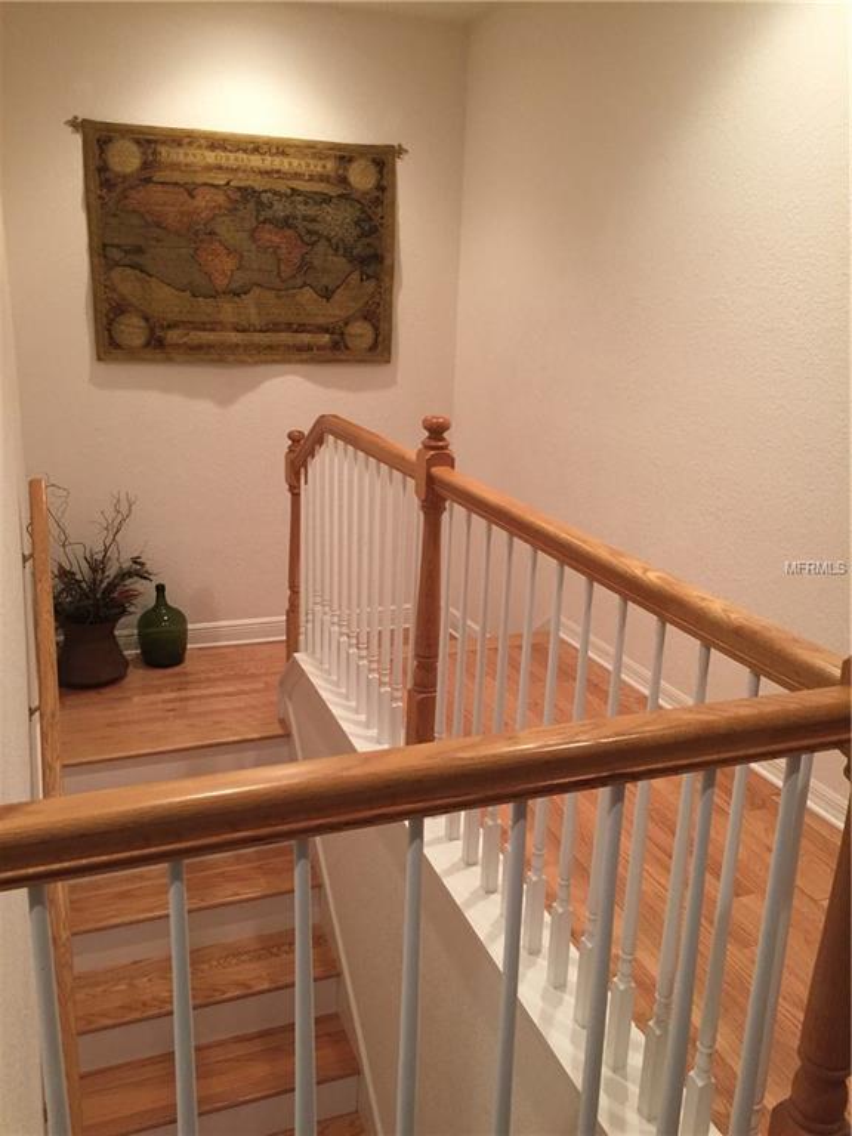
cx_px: 426
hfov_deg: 48.2
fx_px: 952
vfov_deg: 61.7
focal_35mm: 29
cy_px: 568
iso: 125
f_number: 2.2
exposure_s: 1/30
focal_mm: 4.15
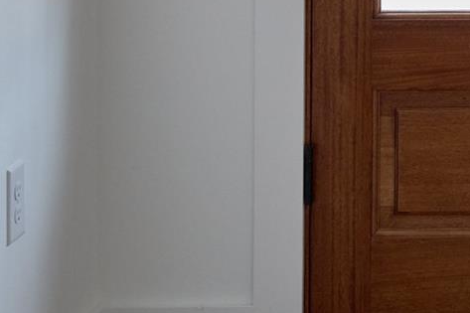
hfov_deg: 10.7
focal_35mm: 186
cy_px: -209
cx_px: 714
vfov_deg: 7.2
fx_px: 2427
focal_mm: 43
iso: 1600
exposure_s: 1/400
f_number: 2.8
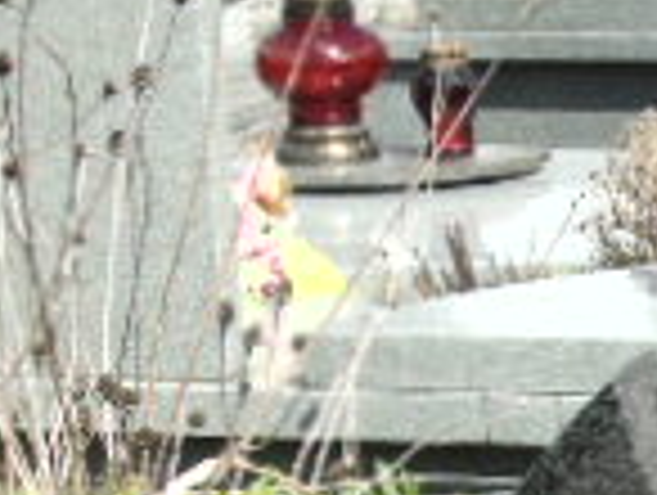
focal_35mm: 271
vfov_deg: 5.4
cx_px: 1282
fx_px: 5152
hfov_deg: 7.1
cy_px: 958
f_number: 4.5
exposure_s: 1/500
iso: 80
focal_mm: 11
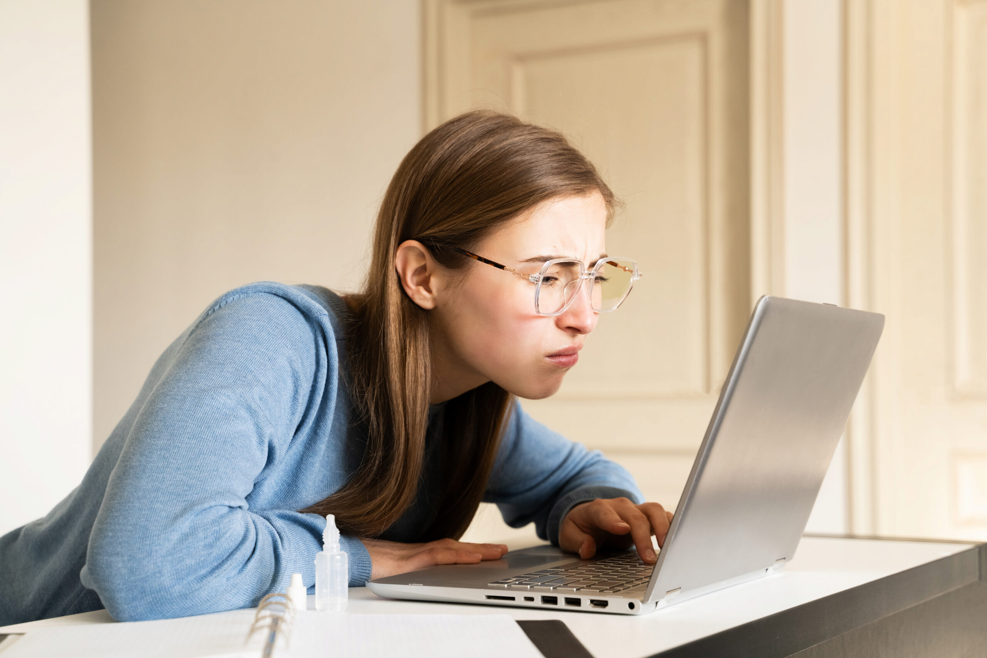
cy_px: 329
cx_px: 494
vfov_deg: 22.6
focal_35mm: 60
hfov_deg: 33.4
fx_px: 1645
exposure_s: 1/125
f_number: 5
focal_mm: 60
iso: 1000
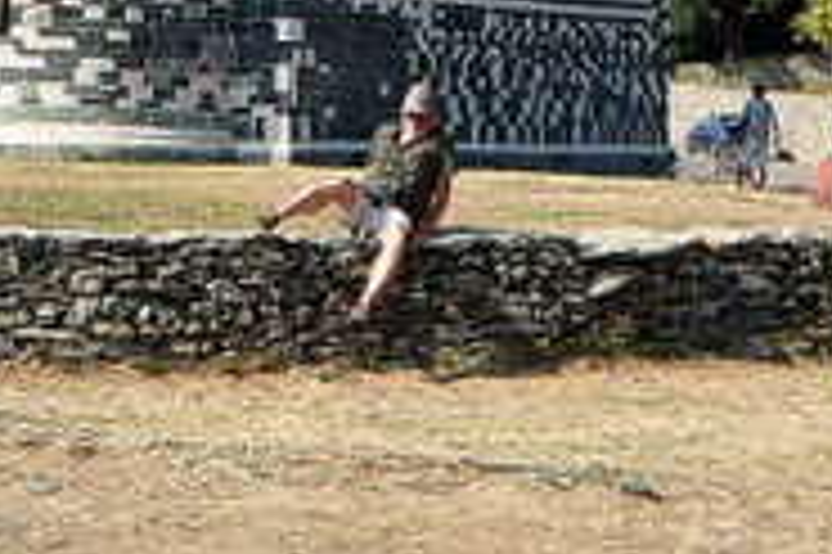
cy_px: -561
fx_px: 4716
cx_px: -153
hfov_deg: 9.9
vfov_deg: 6.5
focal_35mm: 204
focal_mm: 21
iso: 400
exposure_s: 1/500
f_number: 11
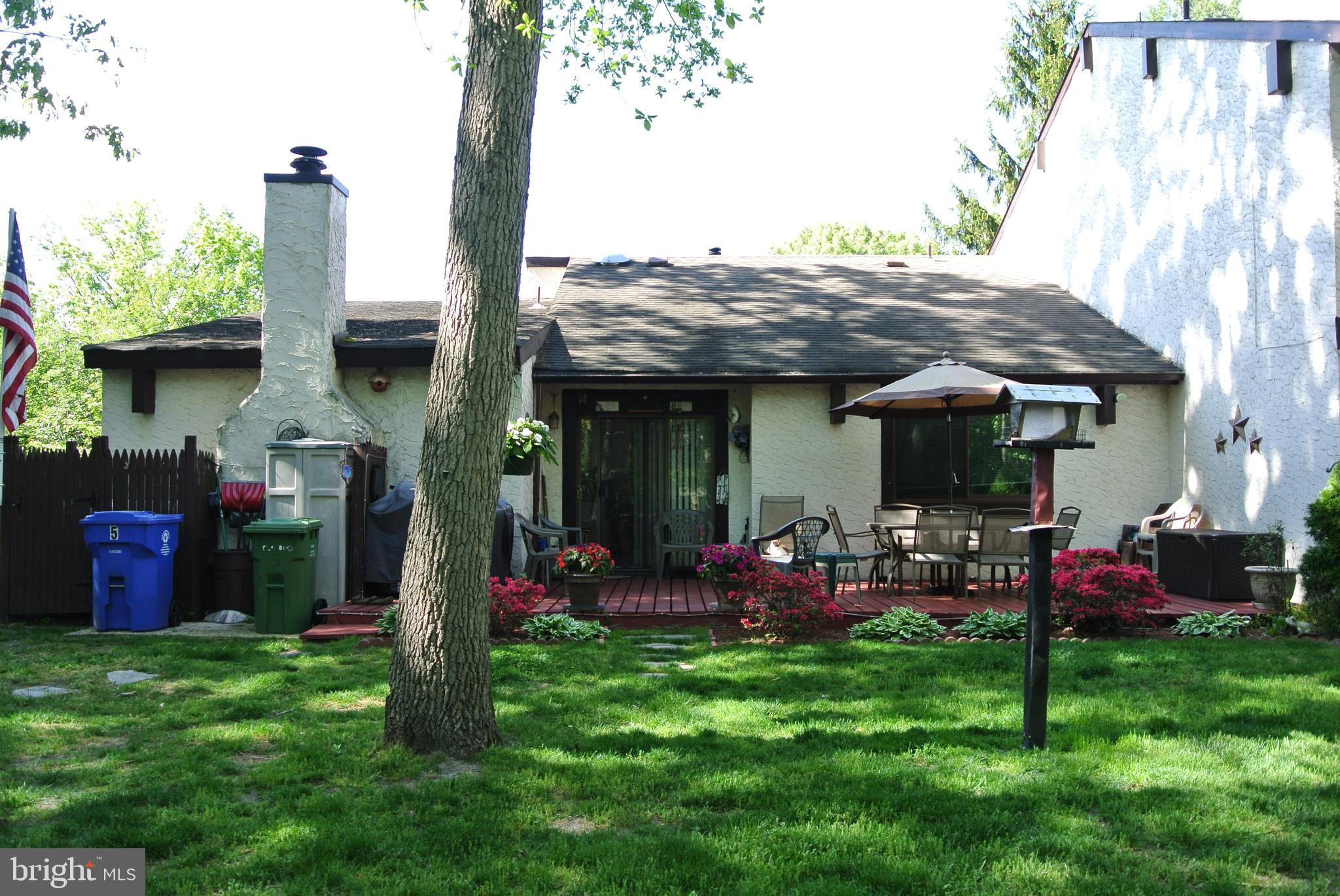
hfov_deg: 63.6
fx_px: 1080
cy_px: 448
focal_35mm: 29
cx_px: 670
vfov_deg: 45.1
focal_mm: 11
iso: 100
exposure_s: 1/125
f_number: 3.5
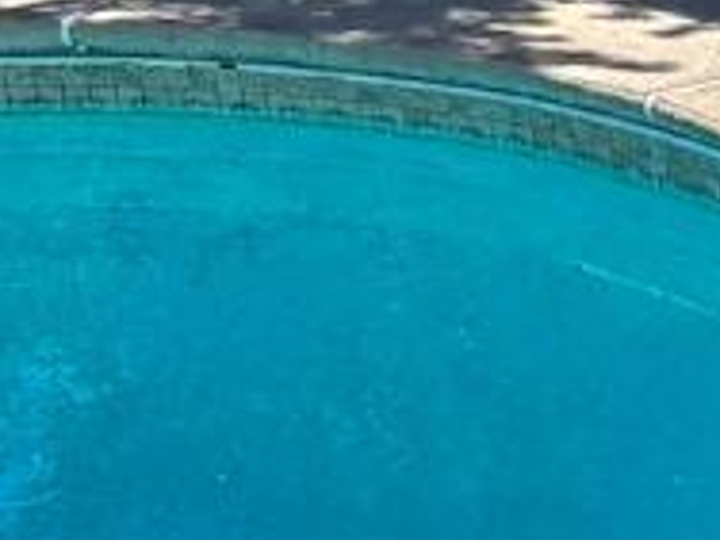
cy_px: -6
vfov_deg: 13.0
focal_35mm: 112
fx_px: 2330
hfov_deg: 14.7
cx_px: 1402
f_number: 2.2
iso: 50
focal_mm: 2.22
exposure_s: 1/1034
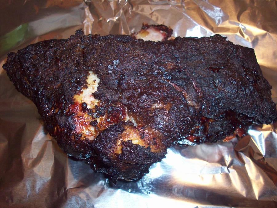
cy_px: 104
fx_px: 296
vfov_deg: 38.7
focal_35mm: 37
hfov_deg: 50.1
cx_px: 138
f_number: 2.8
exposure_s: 1/64
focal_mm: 6.2
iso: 160
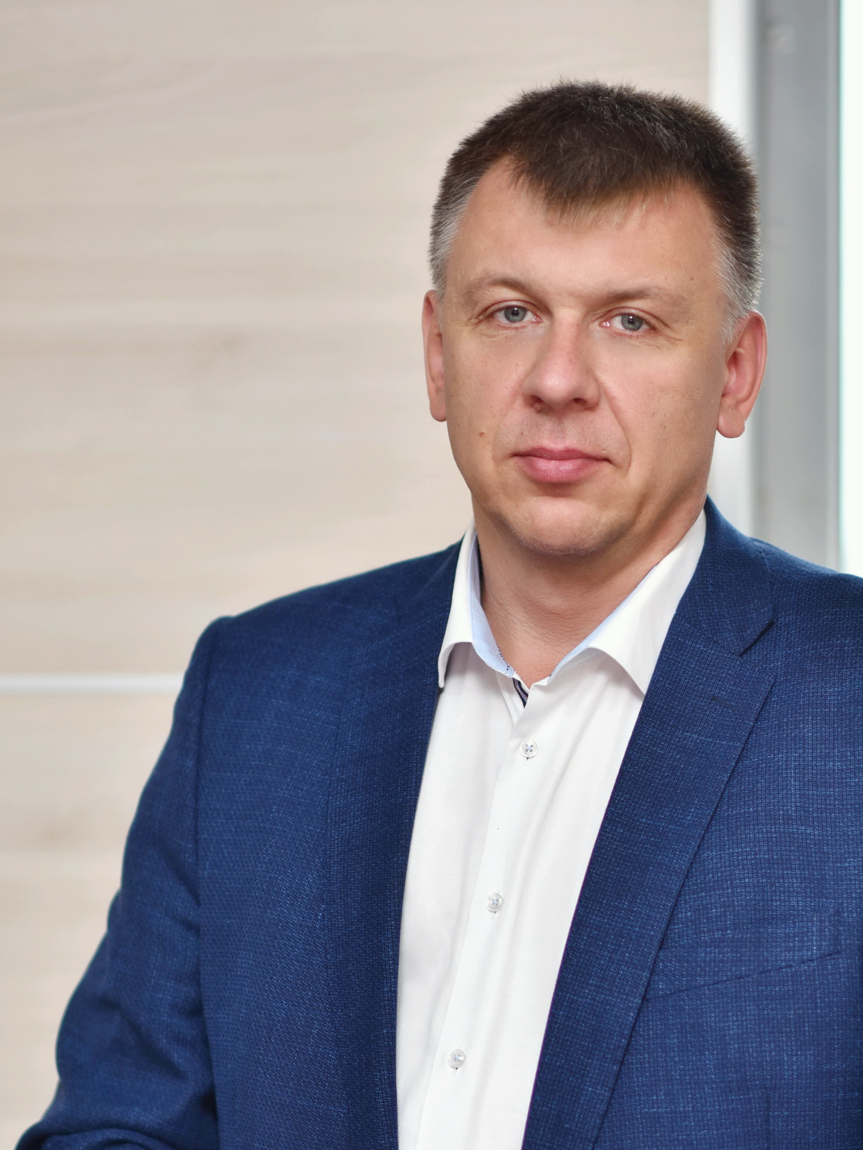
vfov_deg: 12.6
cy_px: 854
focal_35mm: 156
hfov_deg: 9.5
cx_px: 574
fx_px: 5185
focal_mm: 85
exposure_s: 1/250
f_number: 1.6
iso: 125
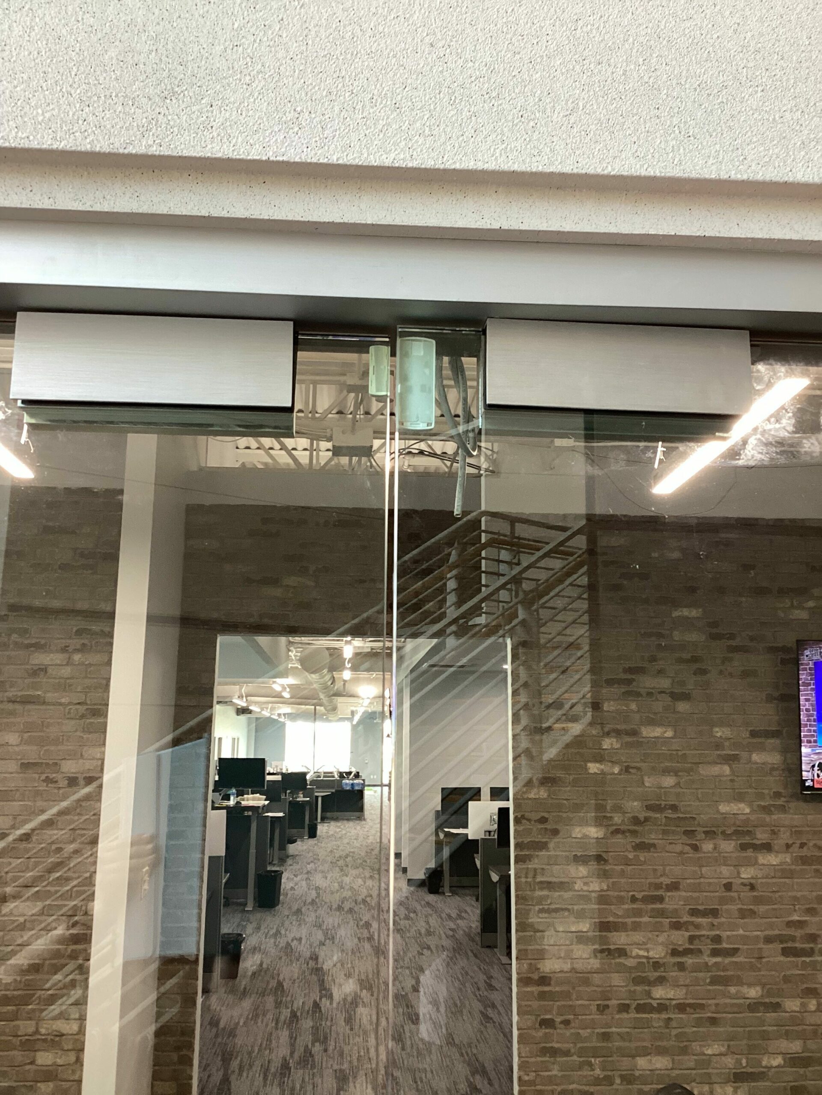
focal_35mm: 31
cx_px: 411
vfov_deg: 58.4
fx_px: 982
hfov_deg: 45.4
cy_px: 548
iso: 125
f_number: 2.4
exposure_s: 1/60
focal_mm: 3.3
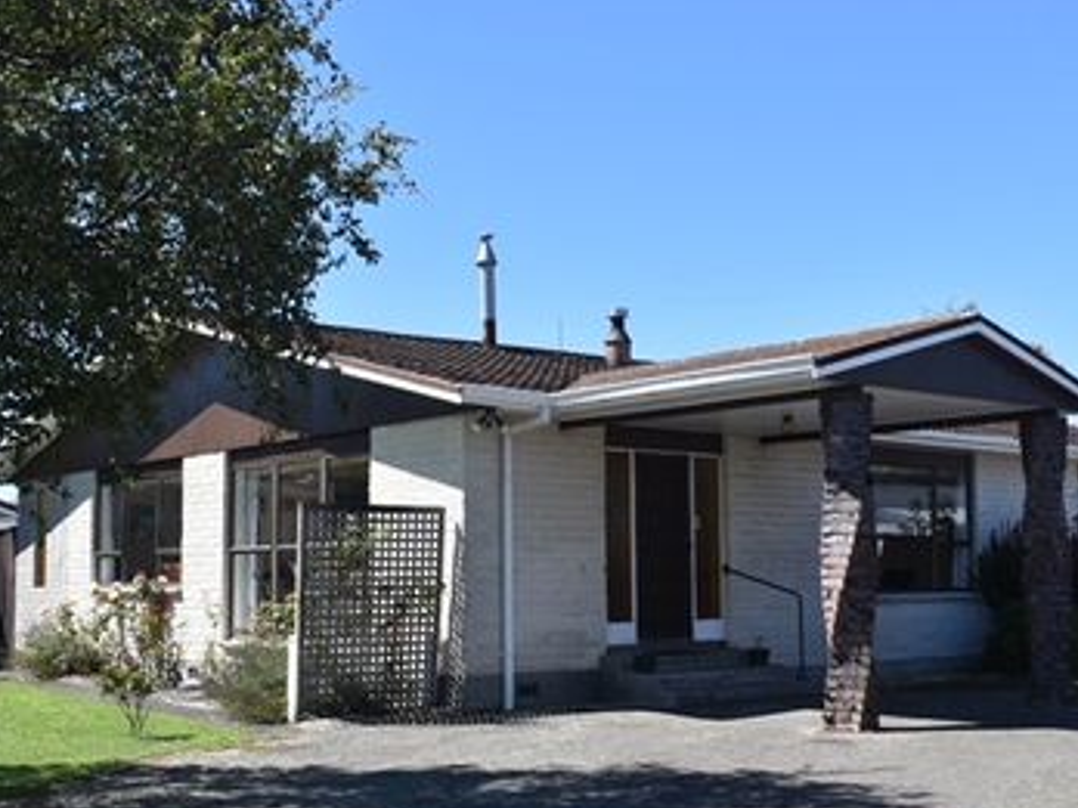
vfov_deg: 29.9
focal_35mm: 49
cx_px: 620
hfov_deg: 39.1
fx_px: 1515
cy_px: 447
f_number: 9
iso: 100
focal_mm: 25
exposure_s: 1/160
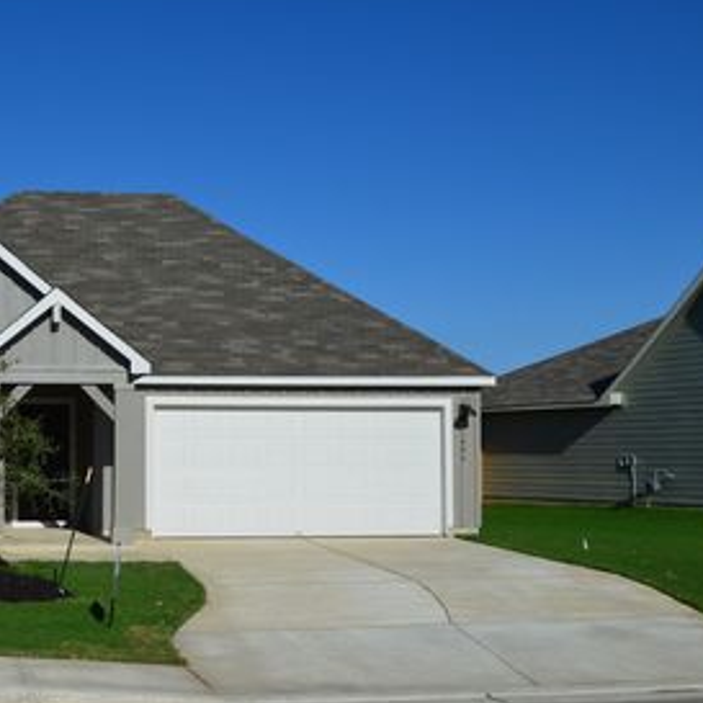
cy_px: 398
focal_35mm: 56
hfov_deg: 29.6
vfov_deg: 30.5
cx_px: 106
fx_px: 1287
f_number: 11
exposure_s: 1/500
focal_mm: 24
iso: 200
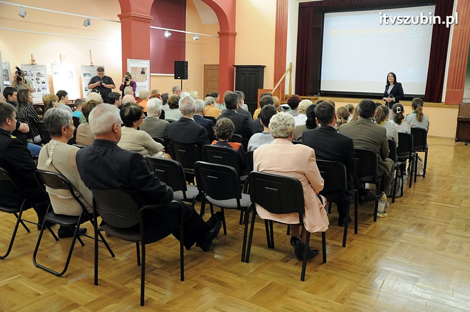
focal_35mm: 32
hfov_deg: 59.5
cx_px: 235
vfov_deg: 41.6
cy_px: 156
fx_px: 411
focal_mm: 21
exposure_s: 1/80
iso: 1600
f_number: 4.5
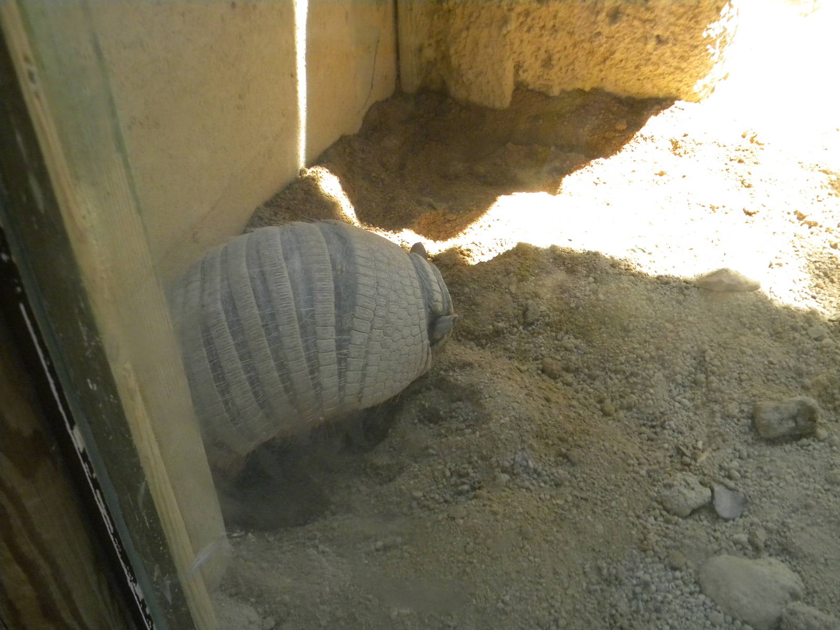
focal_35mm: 36
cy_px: 315
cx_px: 420
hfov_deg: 51.4
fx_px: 874
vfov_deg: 39.7
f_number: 3.7
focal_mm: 6.4
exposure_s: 1/427
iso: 400
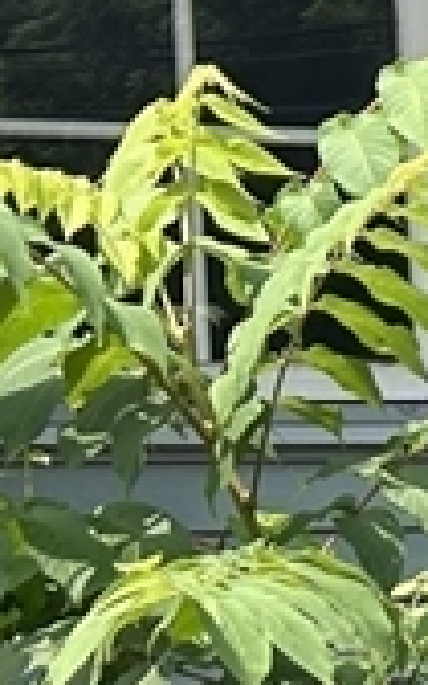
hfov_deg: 5.8
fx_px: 3135
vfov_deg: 12.4
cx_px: 2038
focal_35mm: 168
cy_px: 620
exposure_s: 1/2299
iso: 50
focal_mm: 5.7
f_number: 1.5
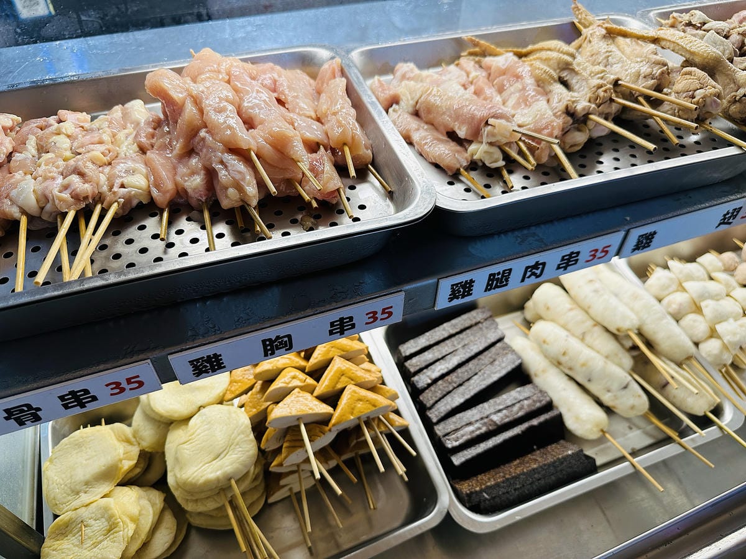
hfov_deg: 71.6
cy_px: 280
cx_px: 373
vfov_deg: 56.8
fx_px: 517
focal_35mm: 24
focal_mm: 6.86
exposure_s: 1/120
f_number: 1.78
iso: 125
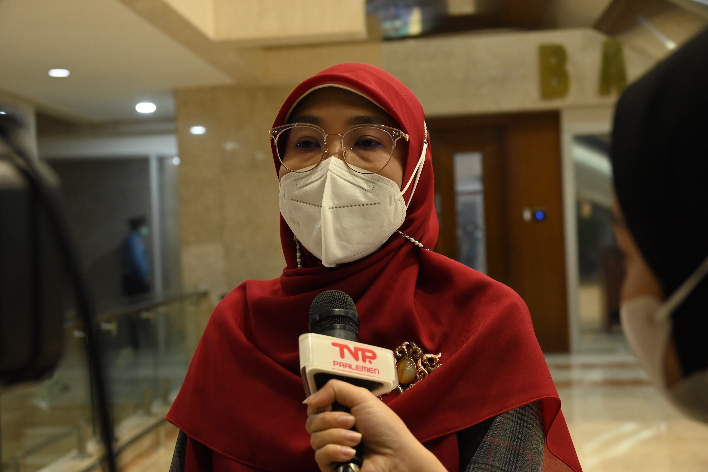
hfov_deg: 41.9
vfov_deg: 28.6
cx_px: 354
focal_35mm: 47
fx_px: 924
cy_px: 236
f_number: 5.3
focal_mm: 47
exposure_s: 1/80
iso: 3200
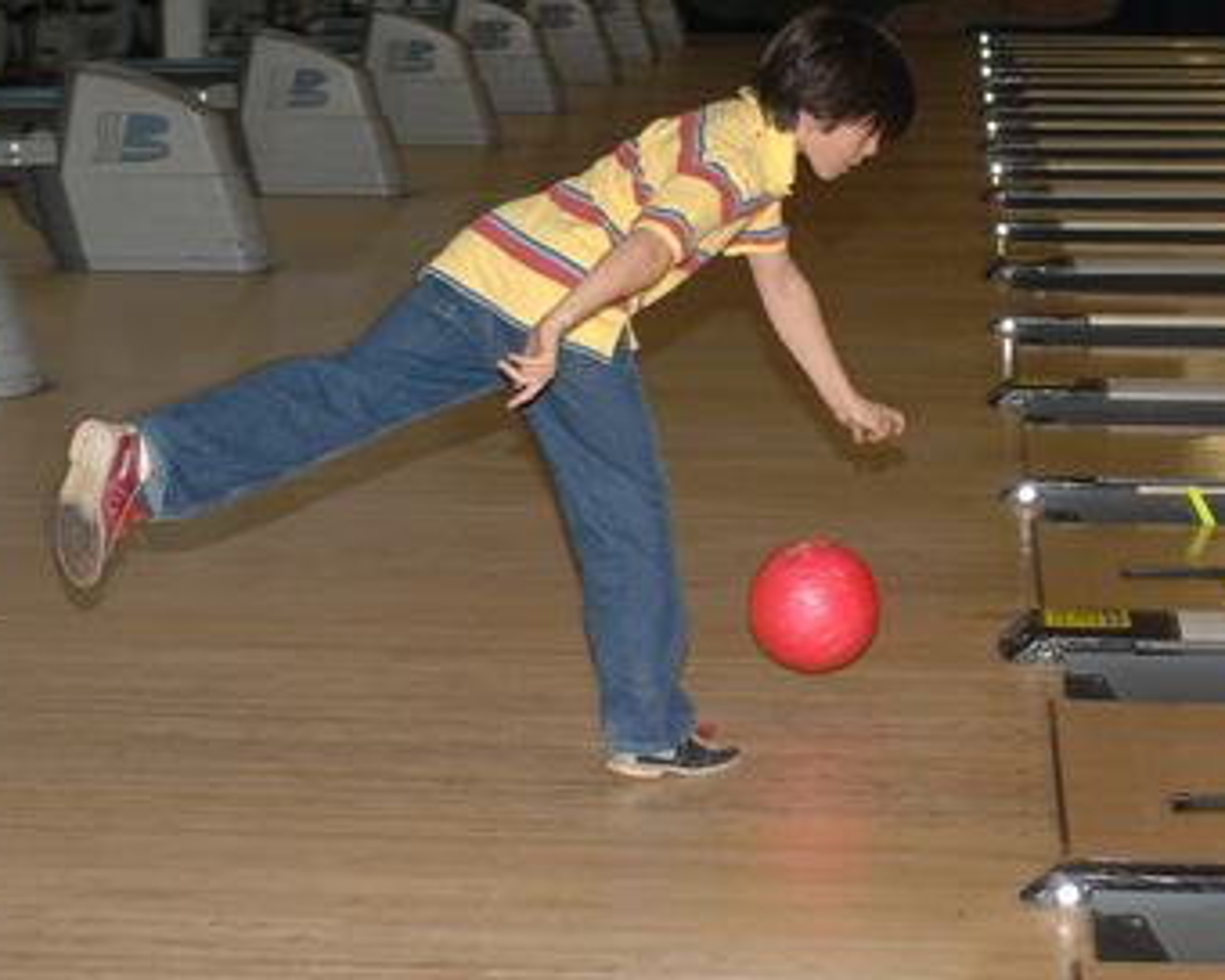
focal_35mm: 106
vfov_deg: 14.5
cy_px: 362
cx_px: 757
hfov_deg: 18.1
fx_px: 3843
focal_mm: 40
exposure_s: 1/125
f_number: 3.8
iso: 400
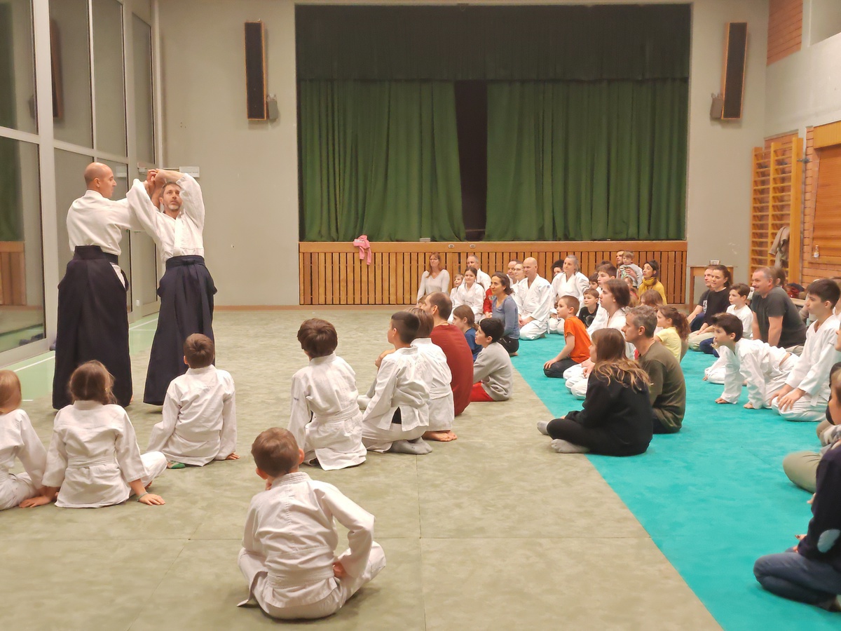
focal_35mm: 44
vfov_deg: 32.9
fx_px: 1069
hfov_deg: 42.9
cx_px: 420
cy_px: 316
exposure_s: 1/140
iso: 1000
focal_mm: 7.62
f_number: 1.6
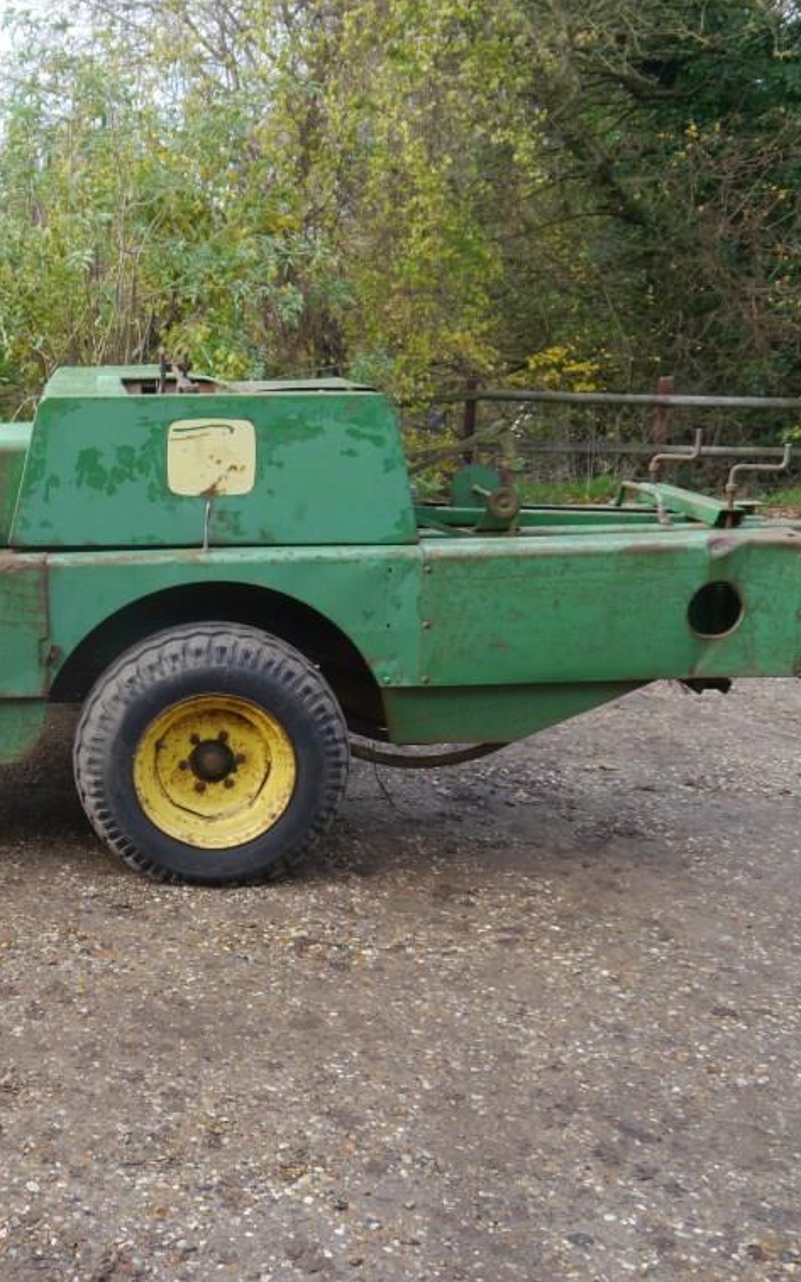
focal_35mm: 43
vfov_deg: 46.2
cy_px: 647
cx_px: 64
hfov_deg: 28.6
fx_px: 1502
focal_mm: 15
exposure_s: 1/160
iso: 160
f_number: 4.5
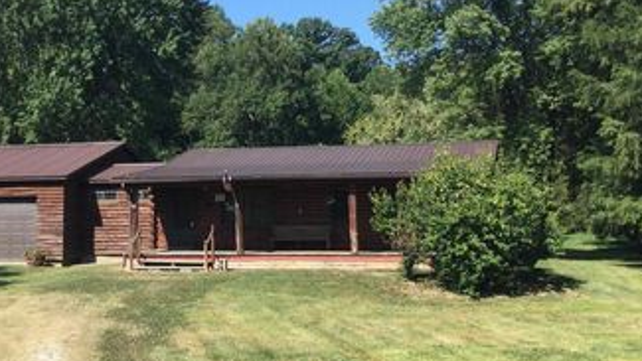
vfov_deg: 23.1
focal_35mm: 52
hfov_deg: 39.7
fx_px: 885
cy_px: 161
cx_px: 265
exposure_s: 1/684
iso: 25
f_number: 2.4
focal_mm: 3.3
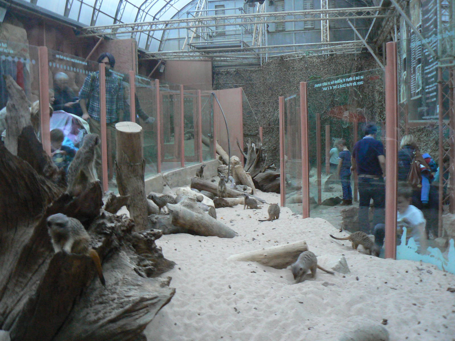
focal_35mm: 36
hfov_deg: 51.4
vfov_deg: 39.7
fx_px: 473
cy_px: 170
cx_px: 228
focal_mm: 6
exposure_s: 1/8
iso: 200
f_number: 2.8
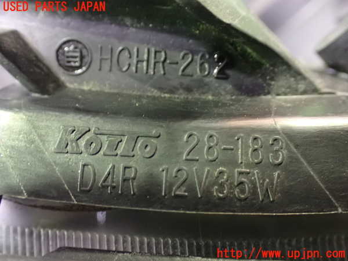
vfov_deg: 35.1
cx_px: 174
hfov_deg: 45.8
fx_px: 412
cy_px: 130
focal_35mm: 41
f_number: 2.8
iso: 1600
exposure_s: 1/13
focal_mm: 7.31
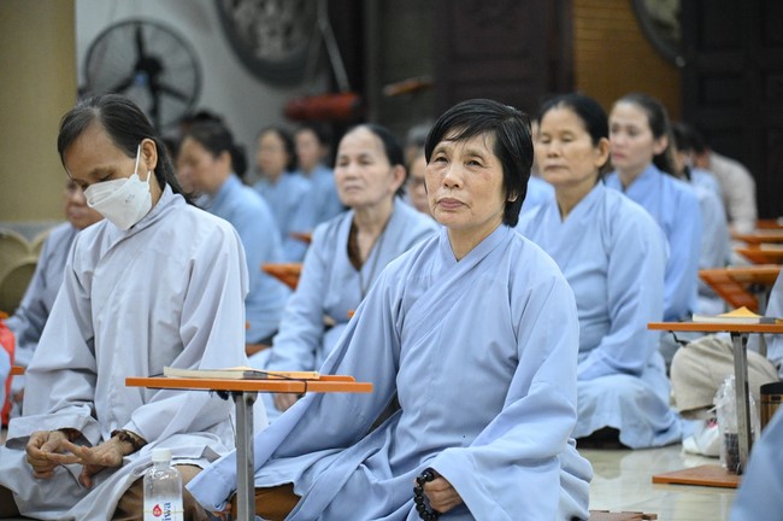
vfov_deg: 11.4
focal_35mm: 120
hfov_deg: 17.1
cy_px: 260
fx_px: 2607
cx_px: 392
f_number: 4
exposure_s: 1/250
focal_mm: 120
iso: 12800
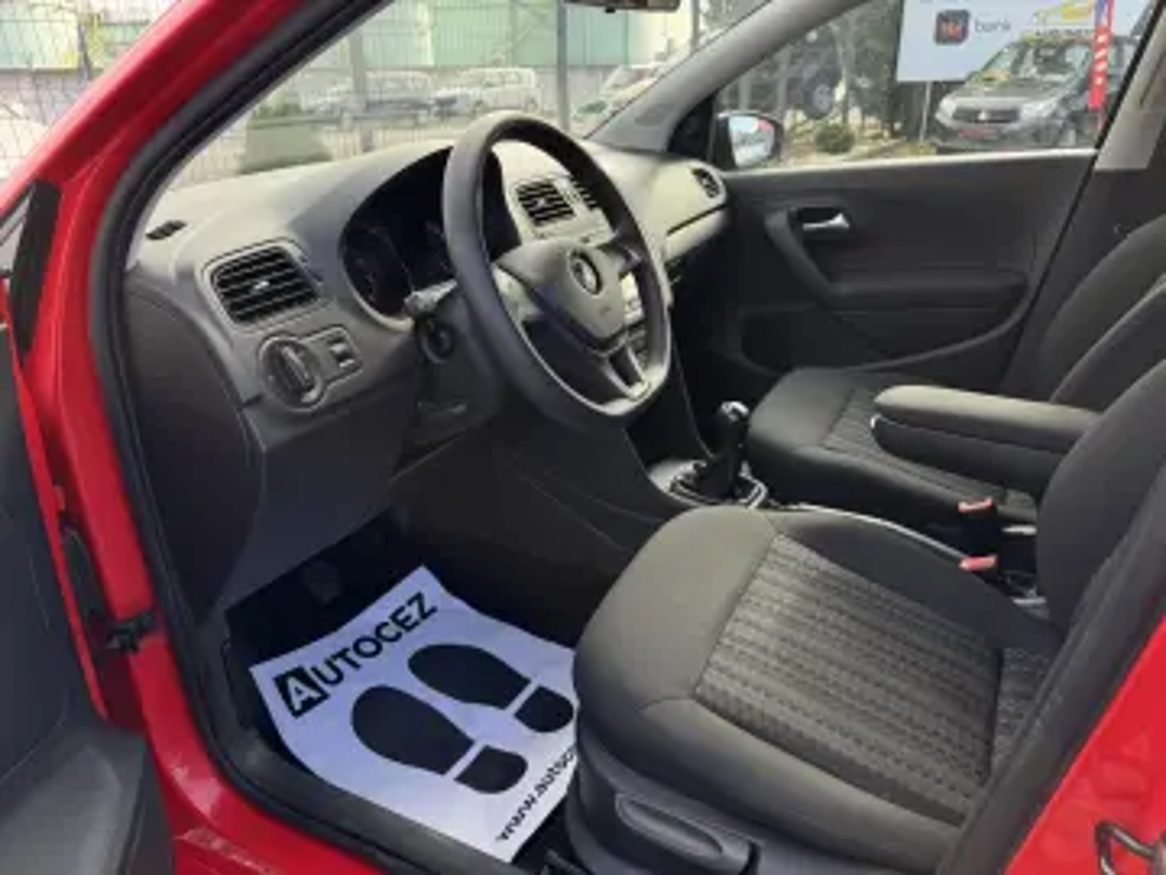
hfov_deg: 71.6
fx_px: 808
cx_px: 583
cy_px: 438
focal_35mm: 24
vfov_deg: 56.8
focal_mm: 6.76
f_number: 1.78
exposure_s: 1/374
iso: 80
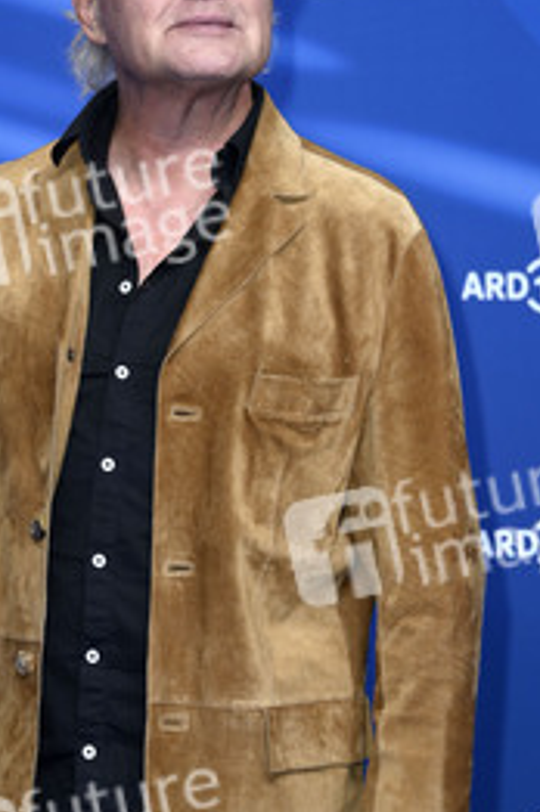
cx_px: 161
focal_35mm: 171
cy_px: 378
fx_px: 3857
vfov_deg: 12.0
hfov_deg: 8.0
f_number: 5.6
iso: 1250
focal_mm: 112
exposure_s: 1/250
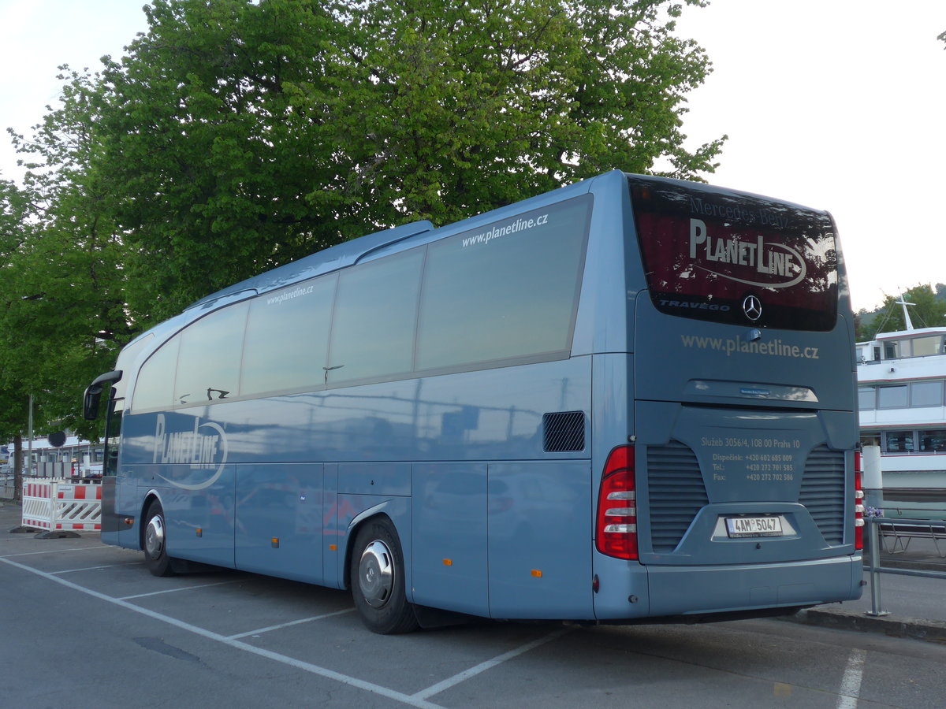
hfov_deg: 42.9
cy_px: 354
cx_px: 473
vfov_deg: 32.9
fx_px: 1202
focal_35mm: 44
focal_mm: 9
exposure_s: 1/160
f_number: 2.8
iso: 80
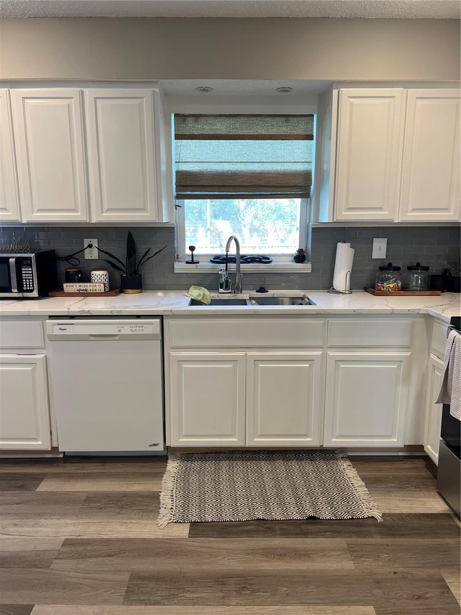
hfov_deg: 53.1
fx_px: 462
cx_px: 230
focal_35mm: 26
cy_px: 308
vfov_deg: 67.3
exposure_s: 1/60
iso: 64
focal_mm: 5.7
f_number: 1.5
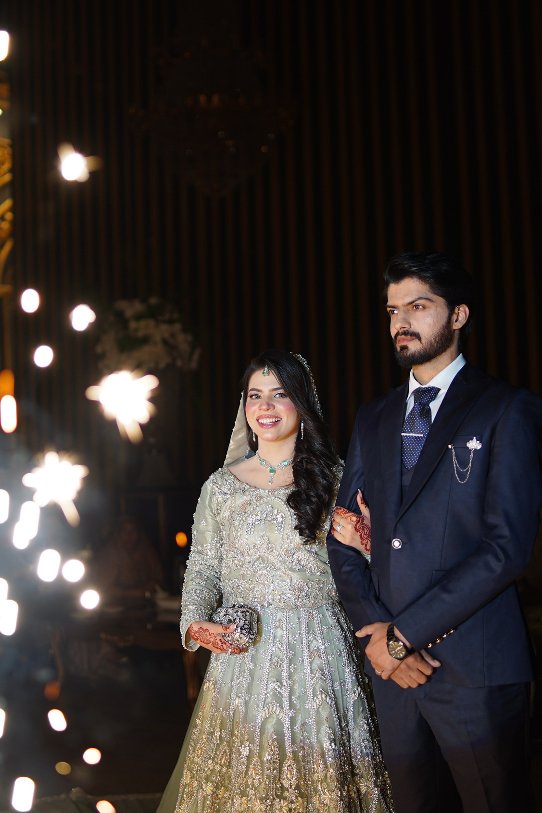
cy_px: 405
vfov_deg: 37.5
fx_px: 1197
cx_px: 224
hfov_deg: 25.5
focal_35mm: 53
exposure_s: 1/160
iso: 200
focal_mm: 35
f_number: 1.8
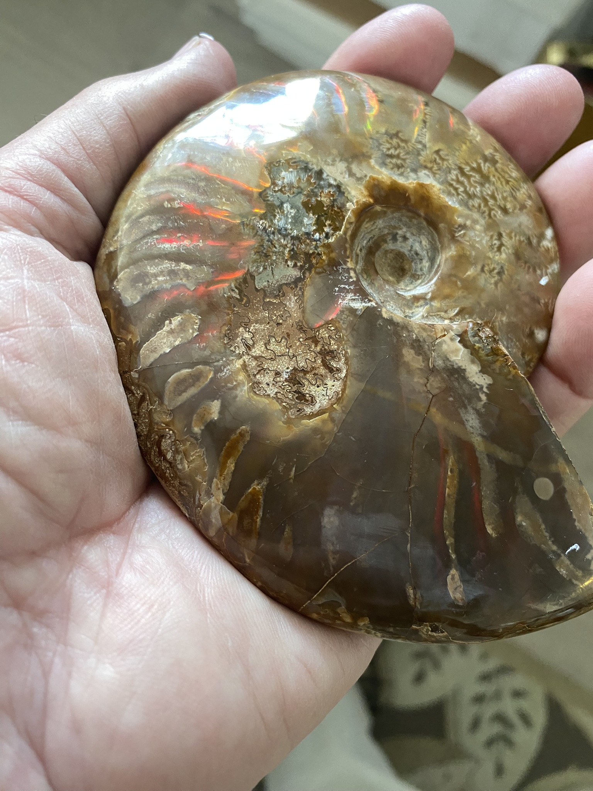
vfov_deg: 69.4
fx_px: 571
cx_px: 296
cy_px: 396
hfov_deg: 54.9
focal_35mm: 25
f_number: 1.8
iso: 320
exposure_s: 1/60
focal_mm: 4.25
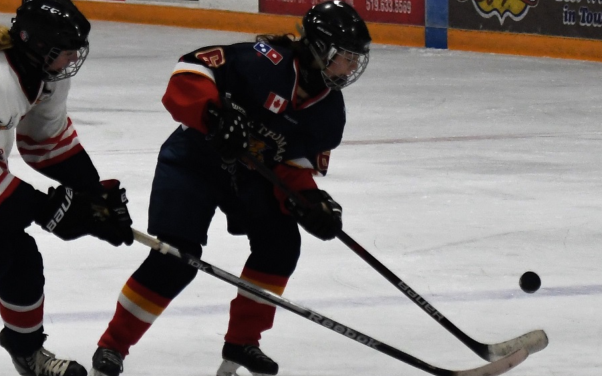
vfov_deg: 8.1
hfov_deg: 12.9
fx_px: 2658
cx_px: 251
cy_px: 220
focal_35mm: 162
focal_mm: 80
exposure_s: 1/1000
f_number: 2.8
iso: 1100
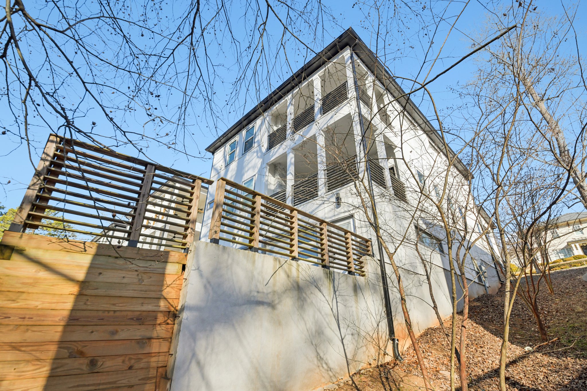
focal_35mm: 17
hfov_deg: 93.3
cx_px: 294
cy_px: 196
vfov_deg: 70.4
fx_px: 277
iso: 800
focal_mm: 17
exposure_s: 1/1600
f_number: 8
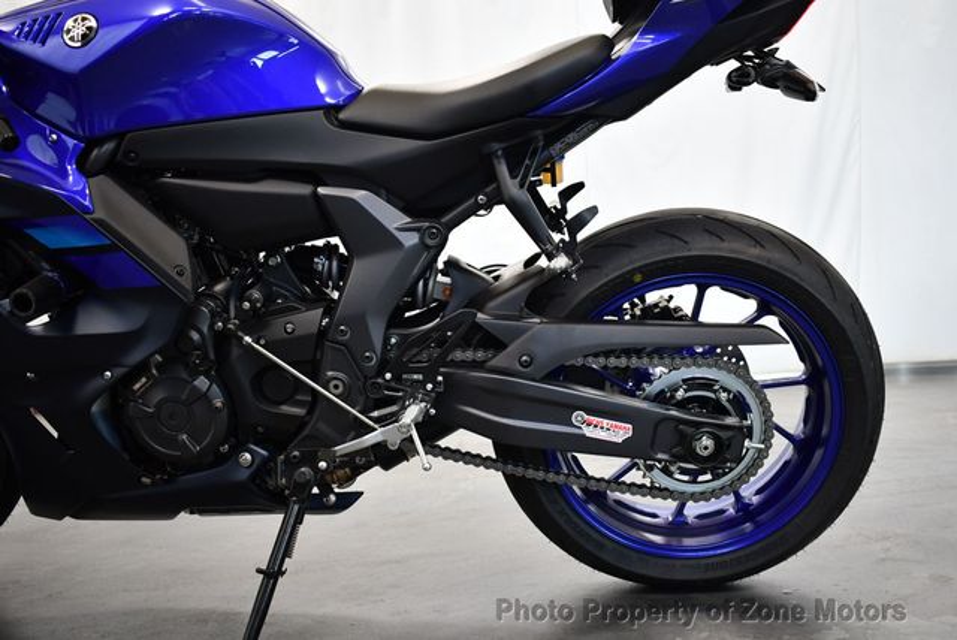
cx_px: 478
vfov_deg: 36.9
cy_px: 320
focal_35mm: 36
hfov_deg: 53.1
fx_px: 958
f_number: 3.5
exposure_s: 1/125
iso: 1000
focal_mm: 18
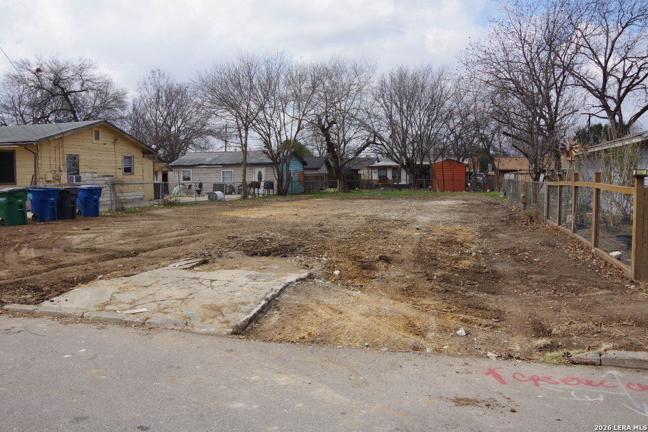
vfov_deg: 48.0
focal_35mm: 27
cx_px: 324
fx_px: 486
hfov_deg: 67.4
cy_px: 216
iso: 200
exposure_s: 1/160
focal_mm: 18
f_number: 13
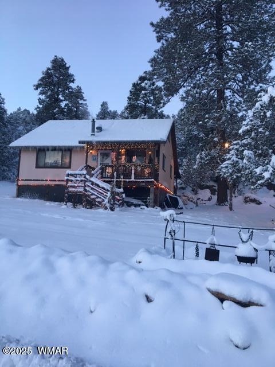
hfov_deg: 48.2
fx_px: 307
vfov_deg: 61.7
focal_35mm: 29
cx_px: 138
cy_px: 184
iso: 32
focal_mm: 4.15
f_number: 2.2
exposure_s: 1/30
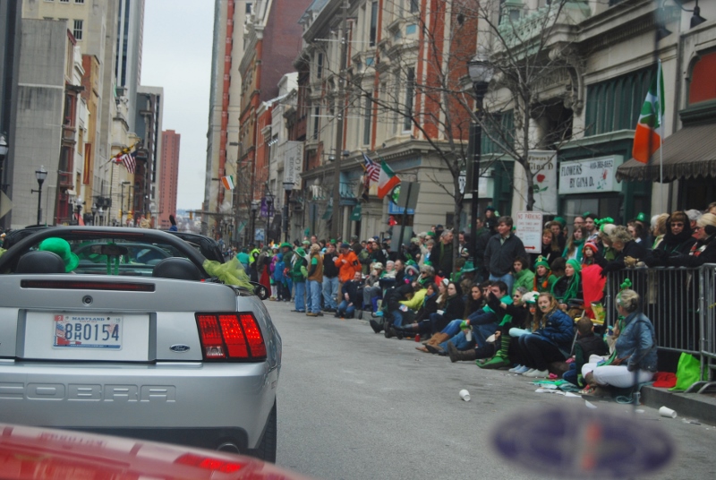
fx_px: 1255
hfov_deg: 31.8
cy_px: 240
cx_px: 358
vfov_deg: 21.6
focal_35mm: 63
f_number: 6.3
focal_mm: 42
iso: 200
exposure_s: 1/125
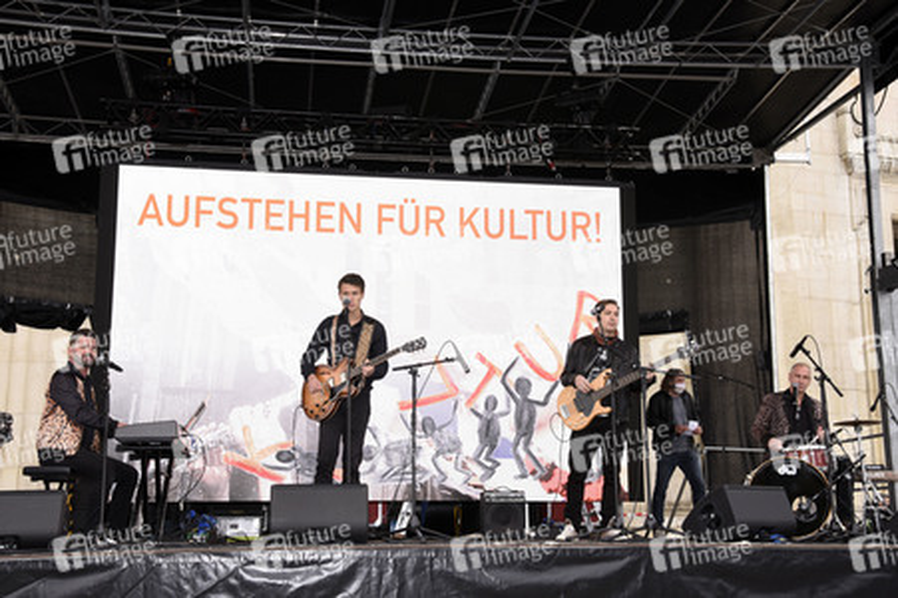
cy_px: 299
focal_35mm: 48
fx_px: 1196
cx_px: 449
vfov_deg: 28.0
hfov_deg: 41.1
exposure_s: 1/160
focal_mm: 48
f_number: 8
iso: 400
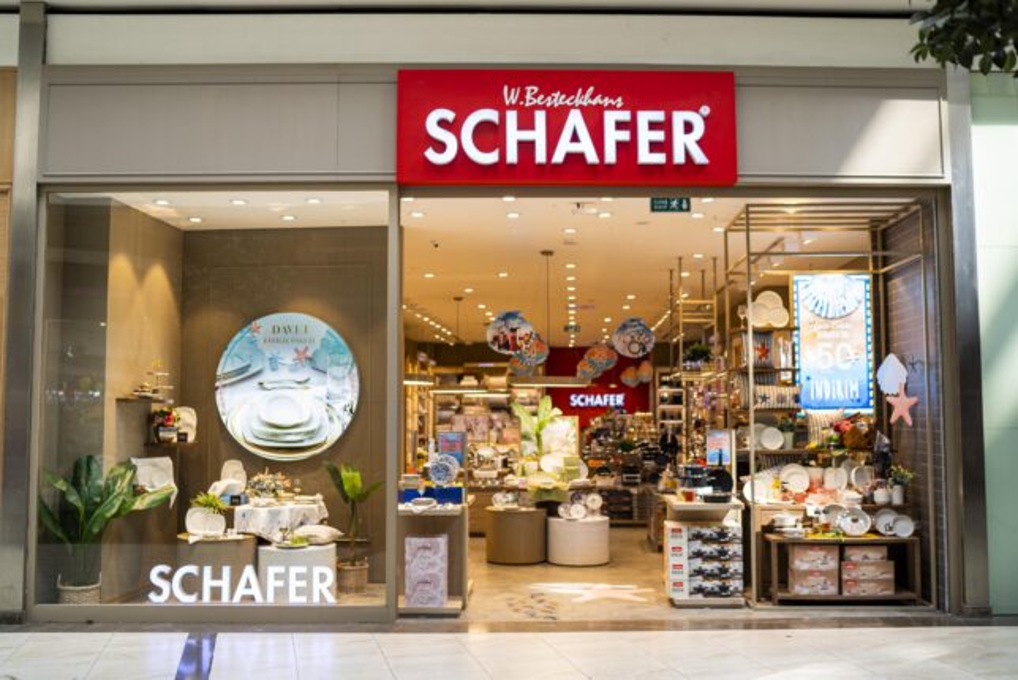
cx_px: 509
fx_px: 990
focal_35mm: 35
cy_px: 340
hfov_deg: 54.4
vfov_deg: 37.9
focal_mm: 35
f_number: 1.8
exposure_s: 1/100
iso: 40
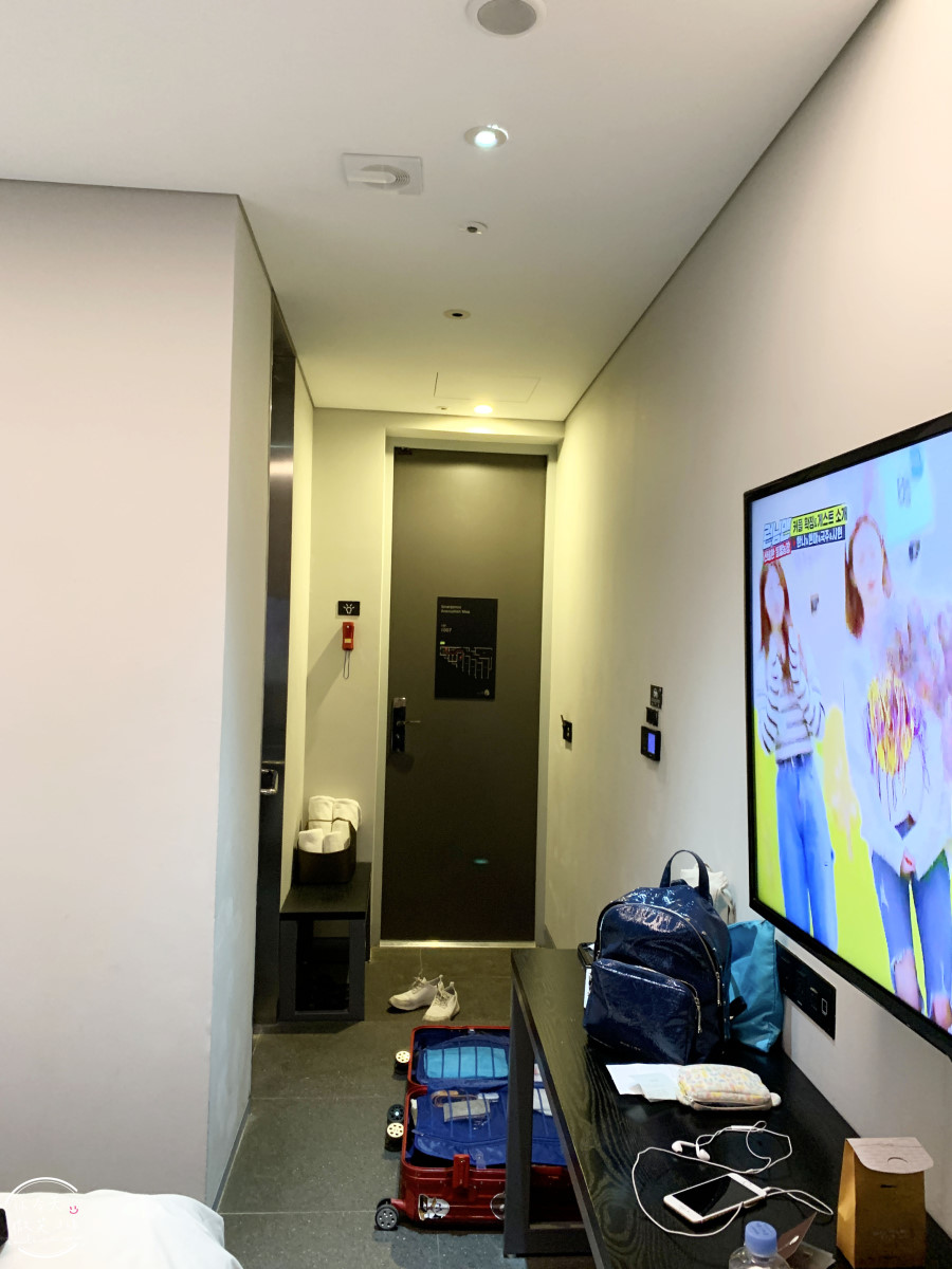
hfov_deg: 53.1
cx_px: 476
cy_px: 634
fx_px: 953
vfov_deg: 67.3
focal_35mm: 26
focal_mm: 4.25
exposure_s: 1/40
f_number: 1.8
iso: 320
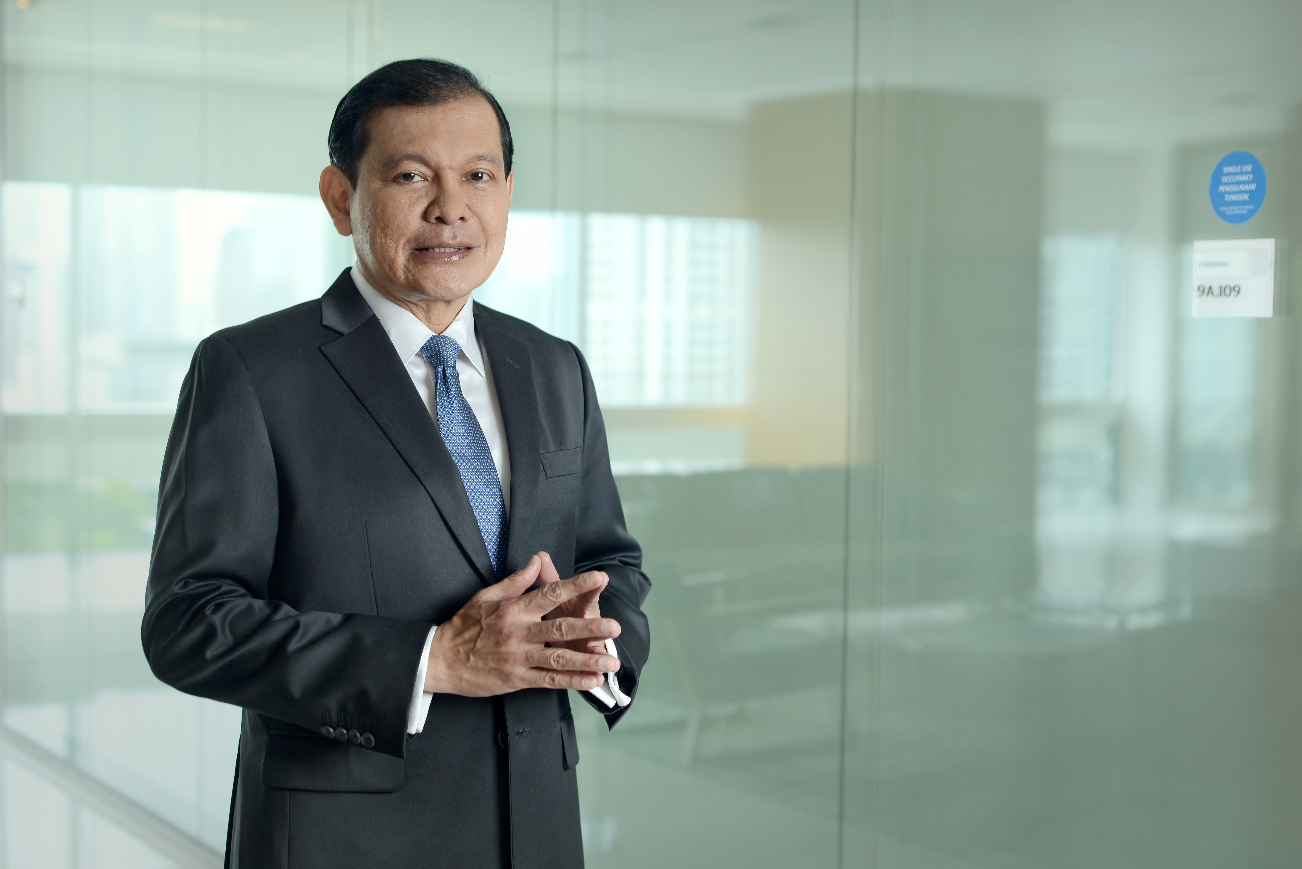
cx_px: 651
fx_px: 1809
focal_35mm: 50
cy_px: 434
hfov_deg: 39.6
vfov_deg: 27.0
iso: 250
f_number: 3.5
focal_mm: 50
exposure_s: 1/125
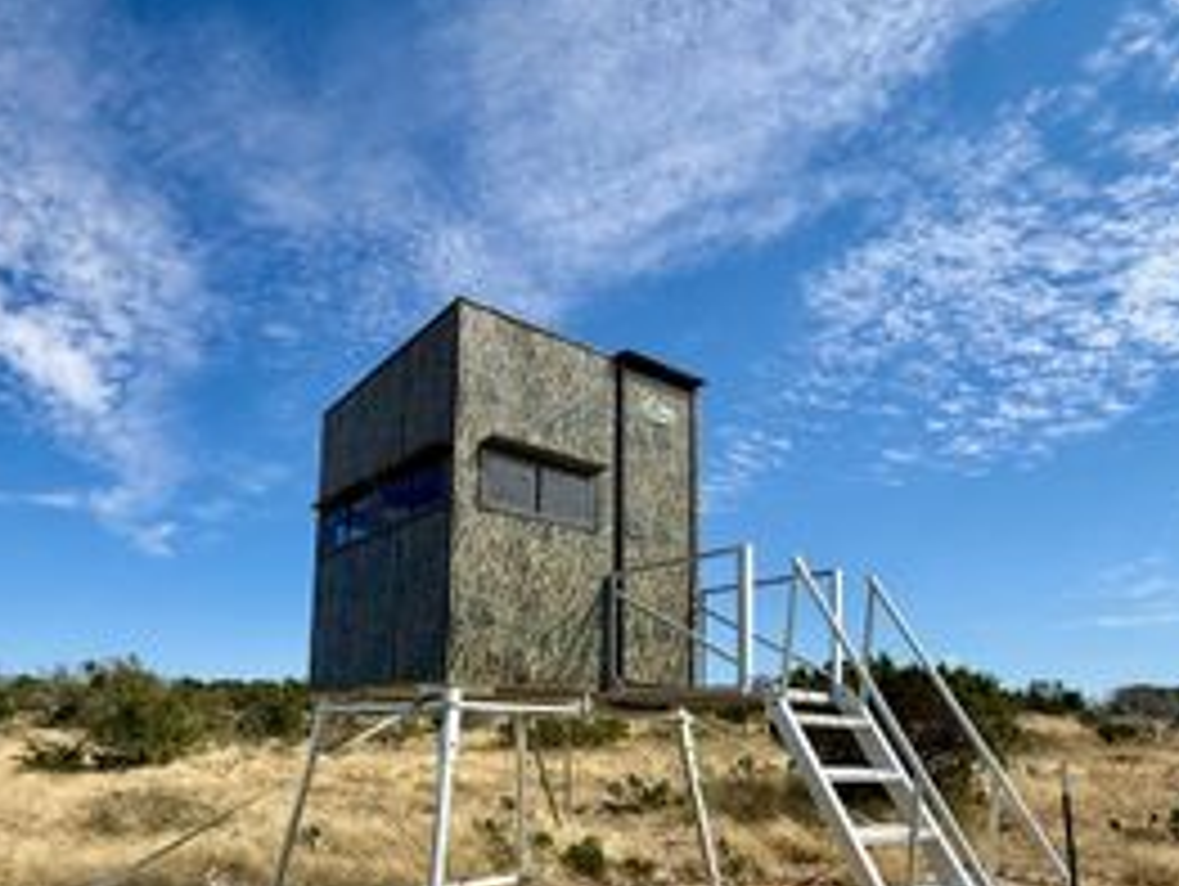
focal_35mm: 23
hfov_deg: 73.2
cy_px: 636
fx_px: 784
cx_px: 482
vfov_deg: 56.7
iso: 50
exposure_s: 1/2320
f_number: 2.2
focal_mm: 2.22
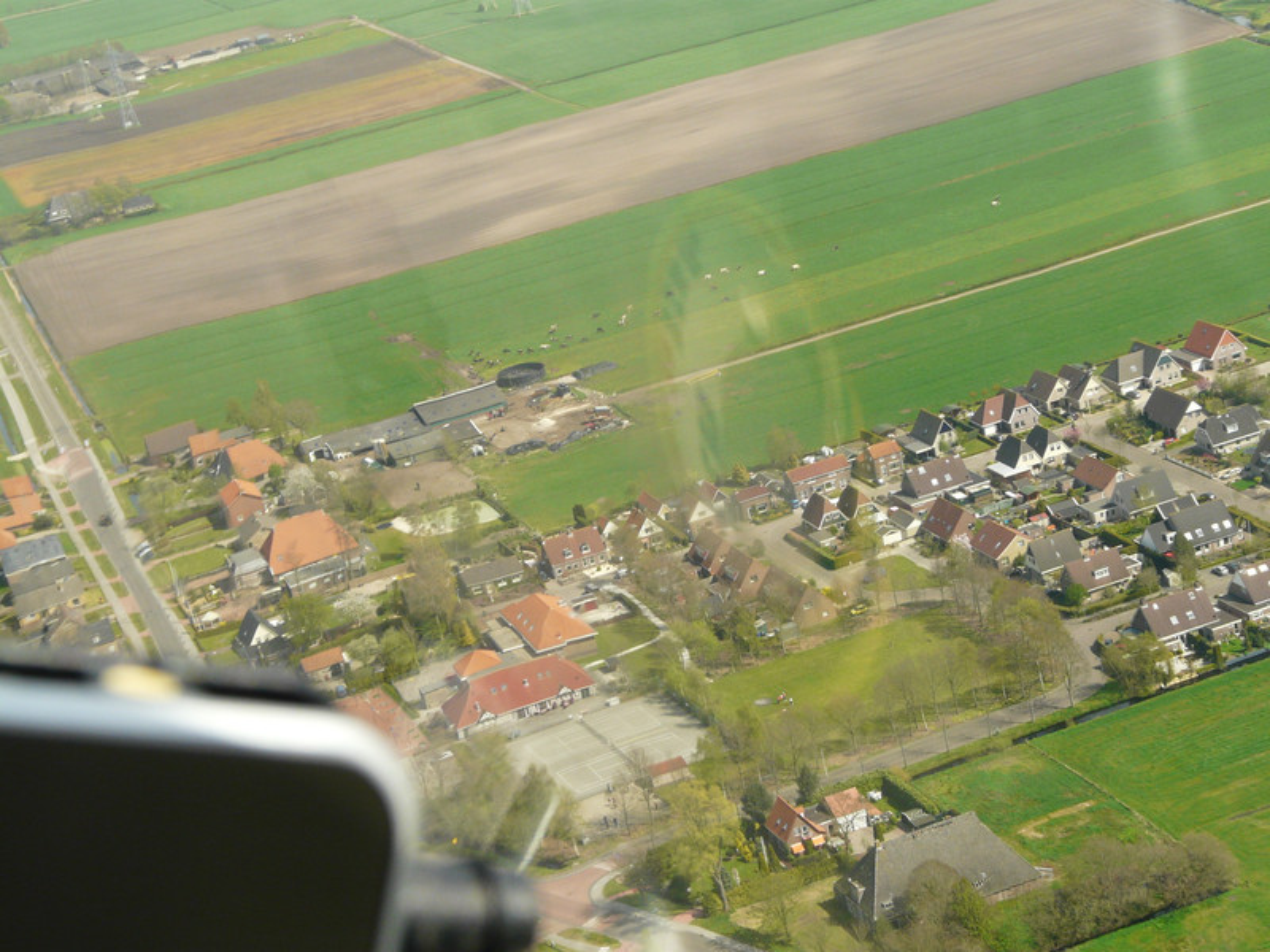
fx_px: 2898
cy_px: 476
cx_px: 635
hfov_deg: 24.7
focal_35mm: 79
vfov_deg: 18.7
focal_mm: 12.9
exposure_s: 1/200
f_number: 5
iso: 100
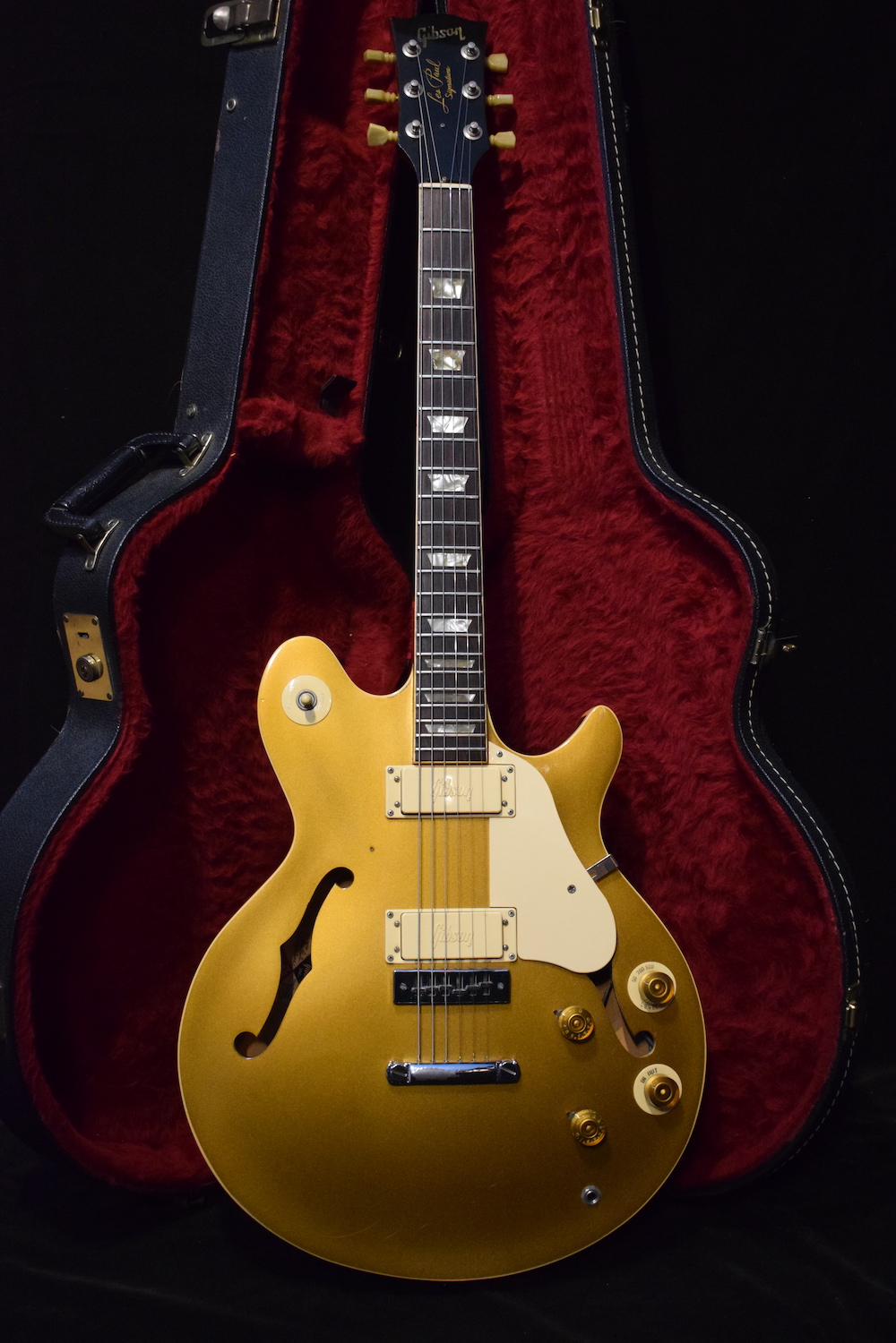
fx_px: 1680
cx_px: 448
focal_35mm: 45
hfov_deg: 29.9
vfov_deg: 43.6
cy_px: 672
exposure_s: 1/60
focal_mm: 30
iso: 3600
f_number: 4.2
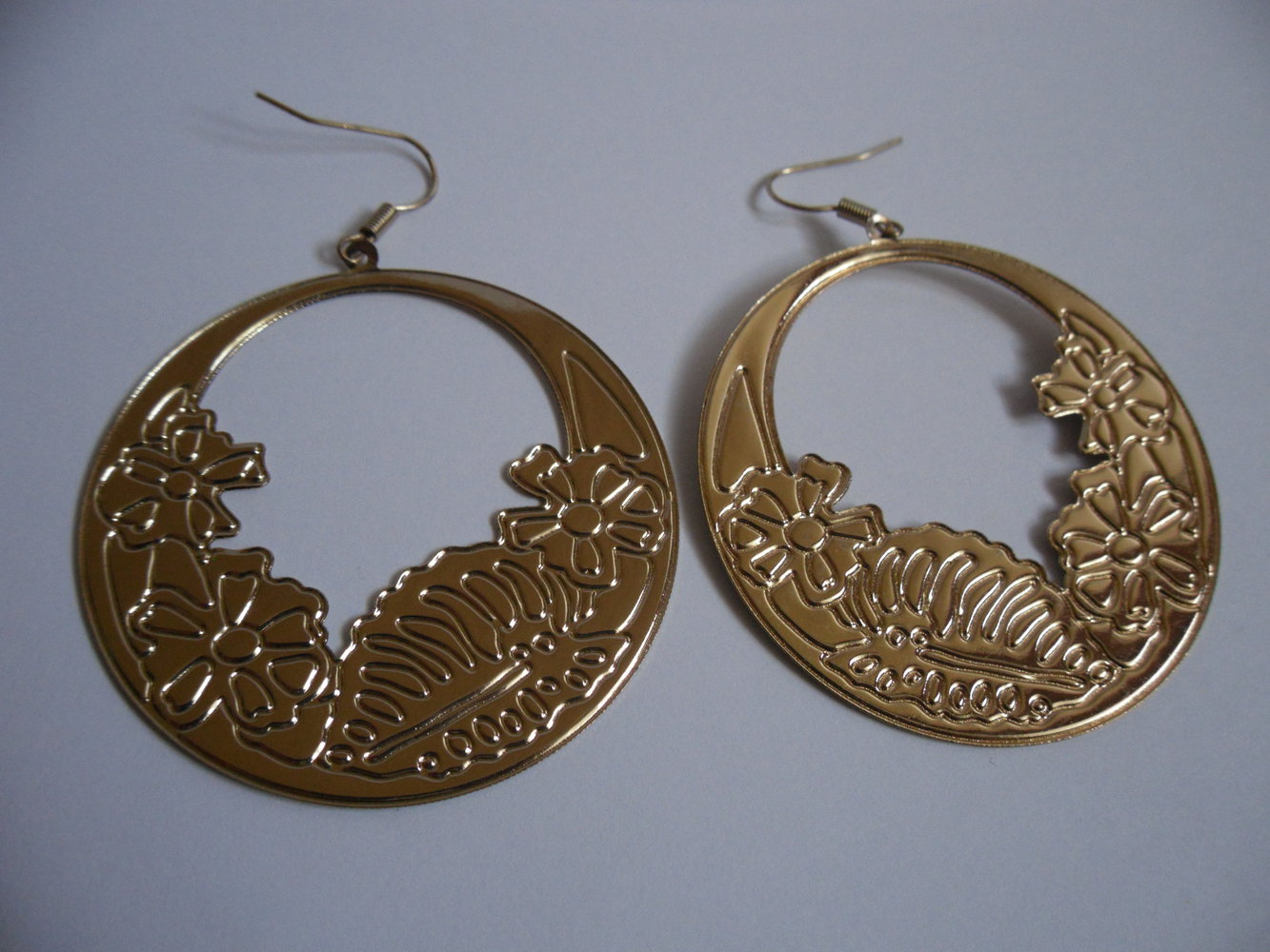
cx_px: 635
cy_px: 476
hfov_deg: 42.1
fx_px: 1651
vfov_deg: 32.2
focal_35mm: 45
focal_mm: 6.3
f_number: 3.5
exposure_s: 1/45
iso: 400
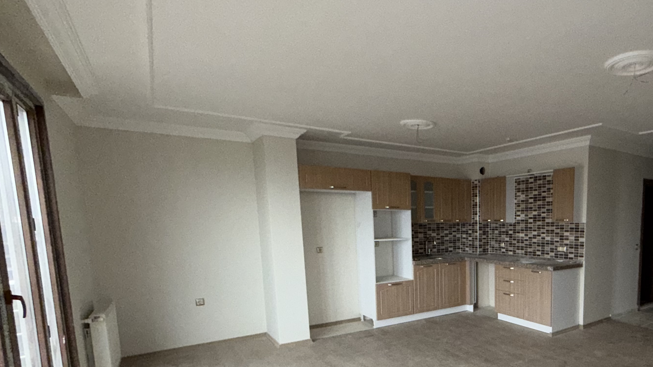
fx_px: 398
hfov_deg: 73.7
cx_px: 481
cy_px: 270
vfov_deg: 47.8
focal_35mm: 23
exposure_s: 1/75
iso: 160
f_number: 2.2
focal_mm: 2.22
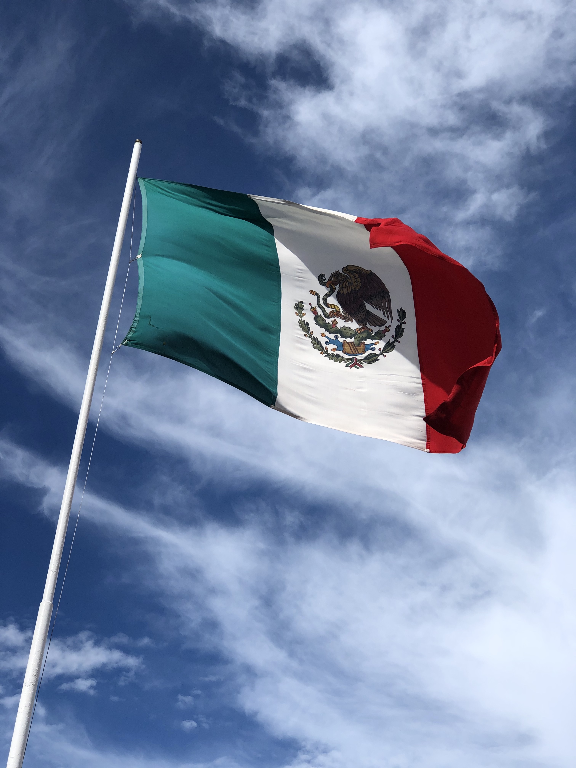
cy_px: 384
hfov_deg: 25.7
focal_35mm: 57
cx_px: 288
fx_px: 1265
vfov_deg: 33.8
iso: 20
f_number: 2.8
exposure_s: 1/1333
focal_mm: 6.6
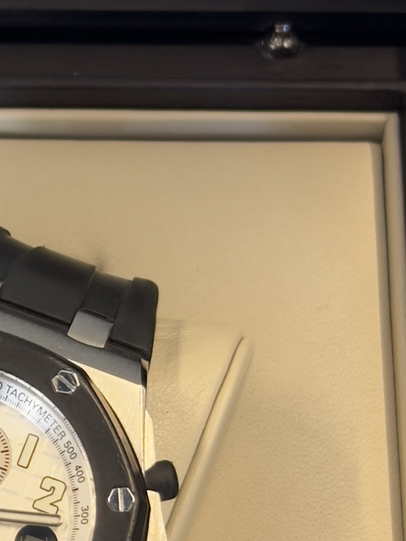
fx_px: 2689
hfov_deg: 8.6
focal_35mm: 172
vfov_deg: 11.5
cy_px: 245
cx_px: -50
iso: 80
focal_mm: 6.76
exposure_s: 1/50
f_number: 1.78
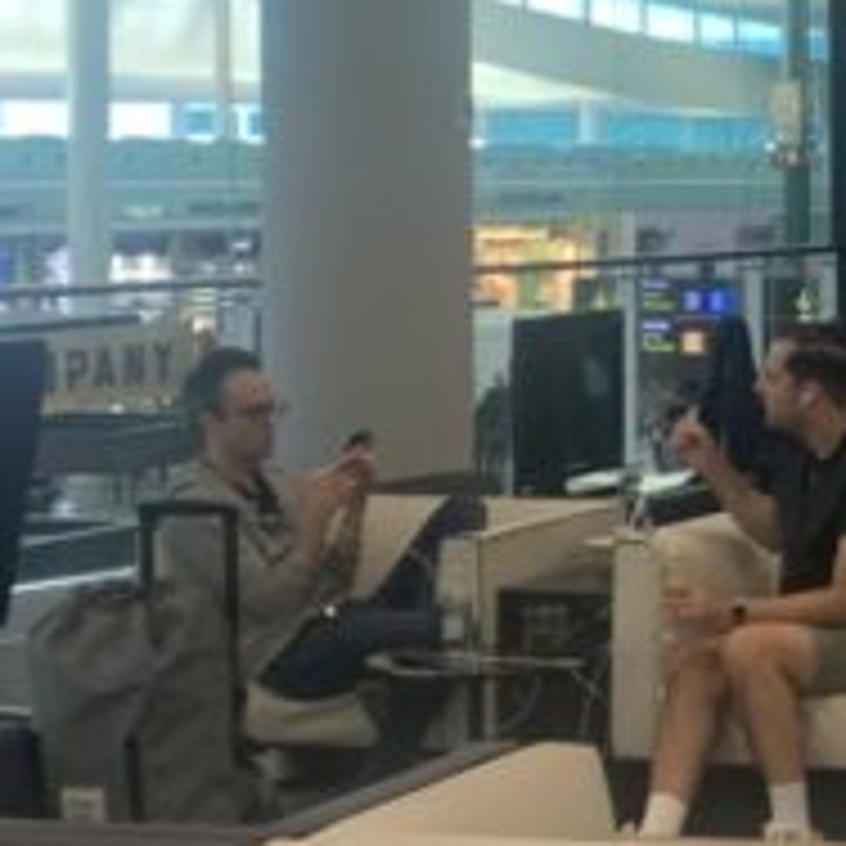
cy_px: 351
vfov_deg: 13.9
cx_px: 1184
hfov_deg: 13.3
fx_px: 3456
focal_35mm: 125
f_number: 1.8
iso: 125
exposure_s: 1/49
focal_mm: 4.25
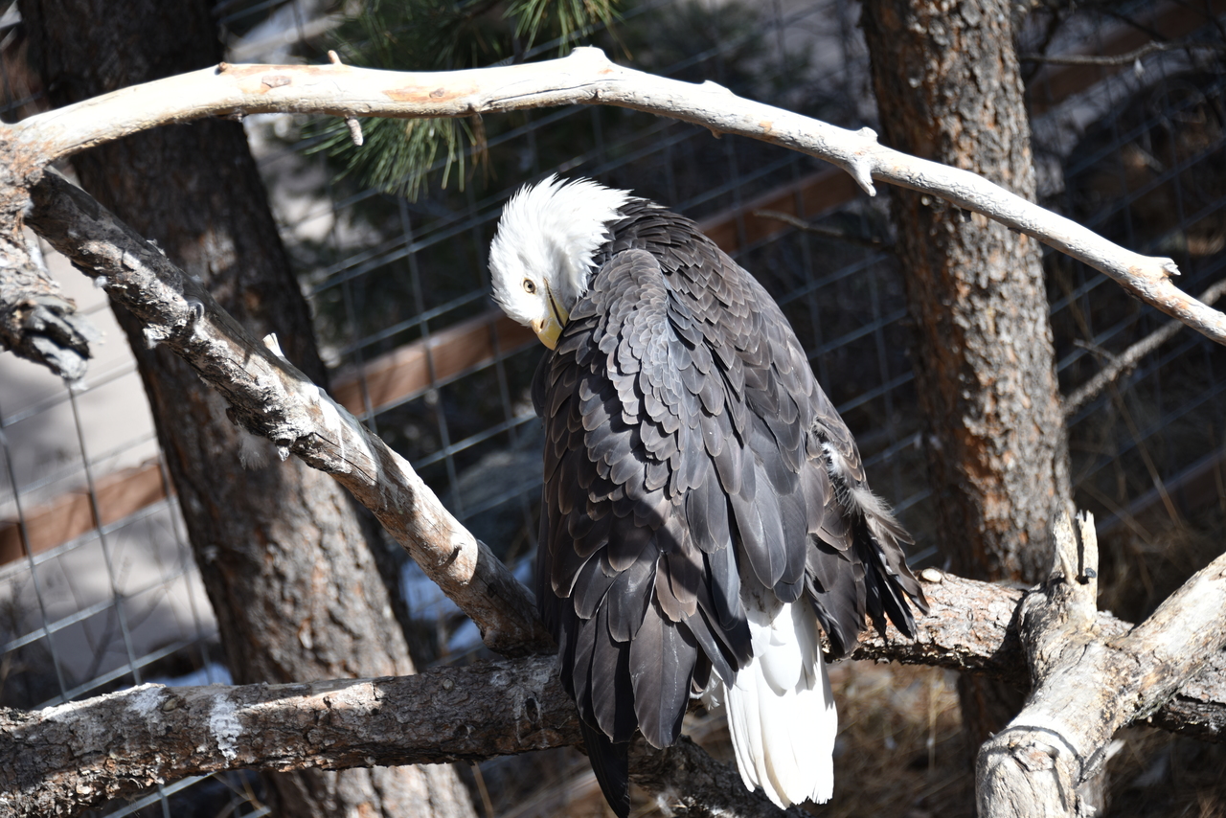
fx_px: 4258
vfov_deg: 11.0
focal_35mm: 125
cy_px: 409
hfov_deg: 16.4
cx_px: 613
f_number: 5.6
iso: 125
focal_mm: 125
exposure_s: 1/250
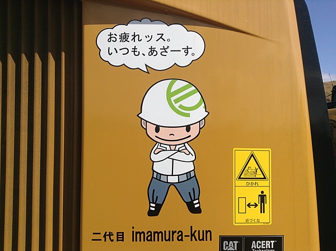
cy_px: 126
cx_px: 168
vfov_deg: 42.8
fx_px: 320
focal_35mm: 33
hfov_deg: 55.4
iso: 25
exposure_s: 1/2070
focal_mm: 3.3
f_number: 2.4
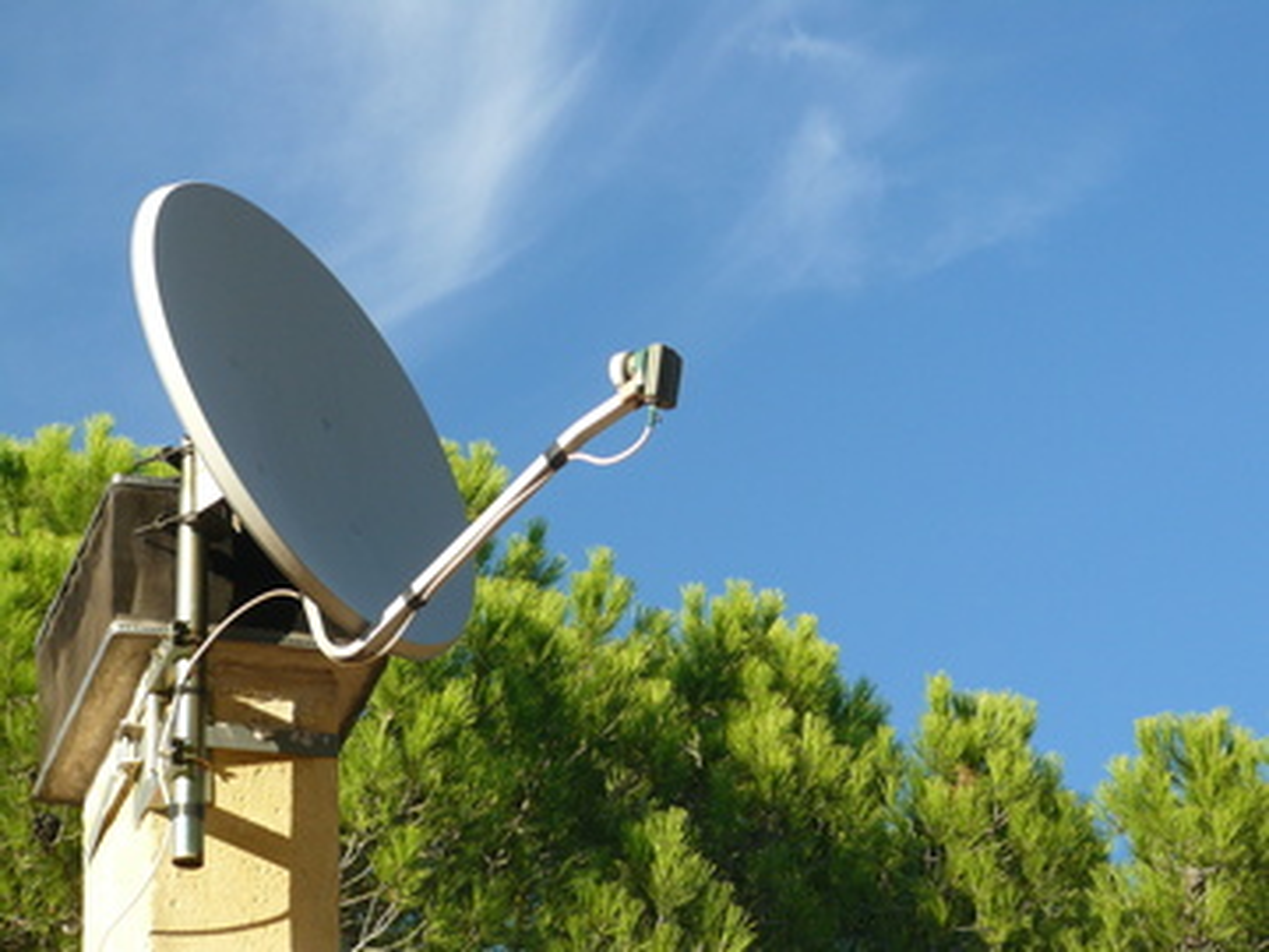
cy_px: 476
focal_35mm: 168
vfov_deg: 8.8
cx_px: 634
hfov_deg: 11.8
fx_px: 6159
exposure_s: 1/125
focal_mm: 28
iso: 100
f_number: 4
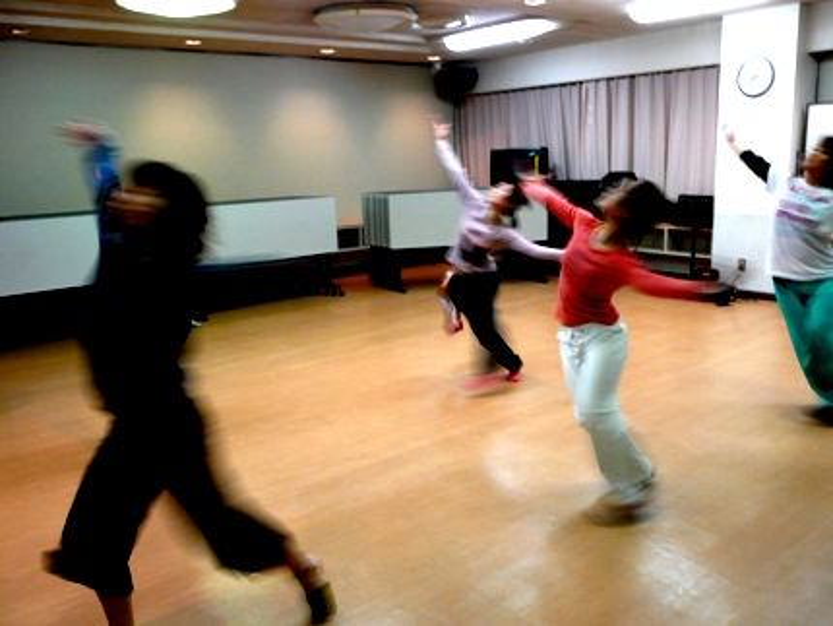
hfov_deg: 56.8
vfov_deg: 44.2
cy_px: 313
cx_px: 416
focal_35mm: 32
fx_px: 770
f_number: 3.5
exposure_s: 1/15
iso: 200
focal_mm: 5.2
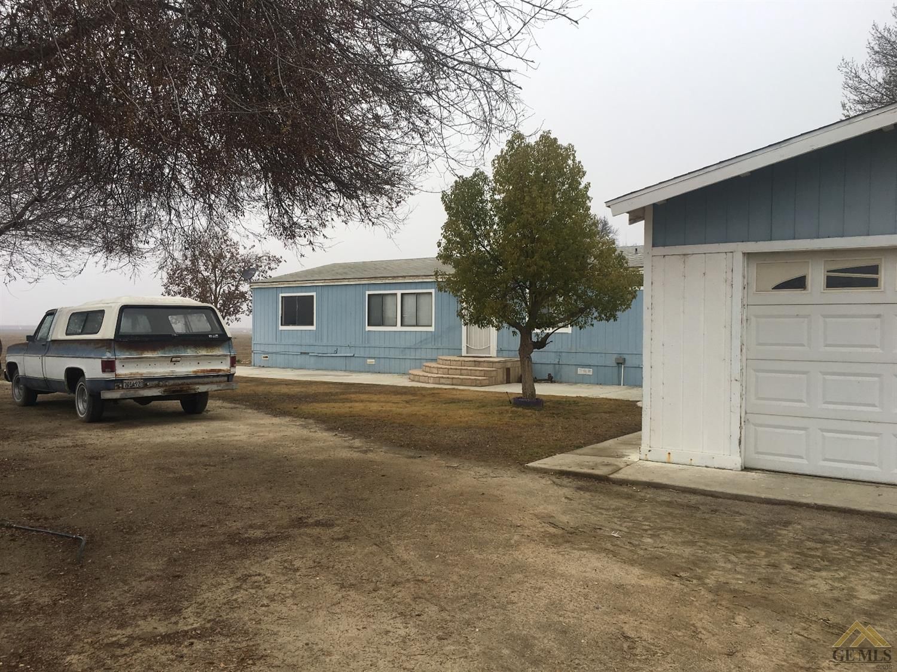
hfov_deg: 61.7
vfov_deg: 48.2
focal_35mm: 29
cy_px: 336
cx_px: 448
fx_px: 751
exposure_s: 1/280
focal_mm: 4.15
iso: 25
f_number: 2.2
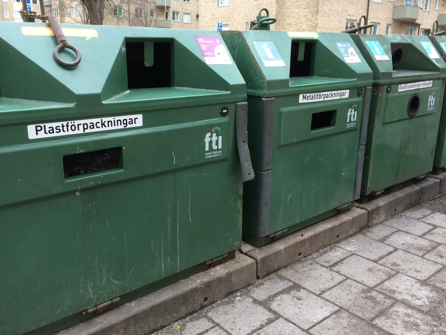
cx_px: 206
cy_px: 162
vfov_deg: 42.9
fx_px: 425
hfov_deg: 55.3
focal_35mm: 33
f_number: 2.2
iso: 40
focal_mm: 4.15
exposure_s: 1/33
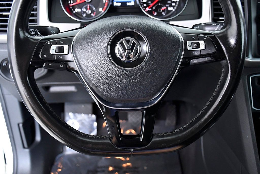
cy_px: 87
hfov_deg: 49.5
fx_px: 282
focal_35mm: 39
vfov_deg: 34.2
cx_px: 130
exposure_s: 1/80
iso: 2500
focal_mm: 26
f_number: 4.5
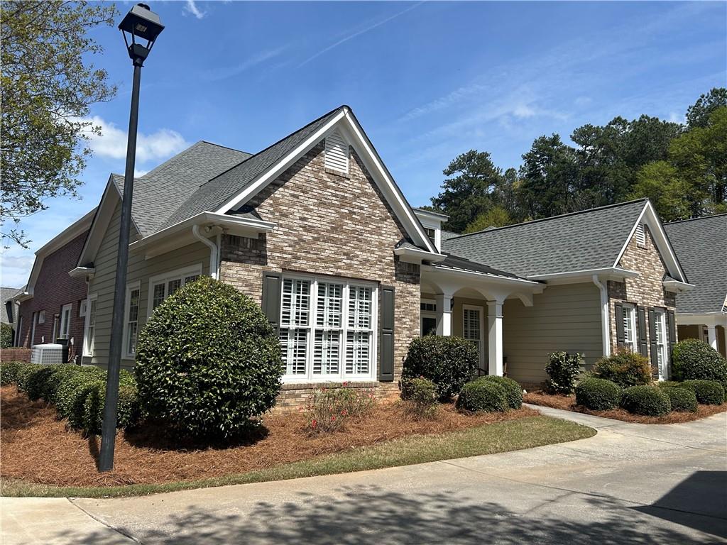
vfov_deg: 53.1
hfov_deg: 67.3
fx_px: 546
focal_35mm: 26
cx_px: 364
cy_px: 272
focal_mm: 5.7
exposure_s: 1/4115
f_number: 1.5
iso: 50
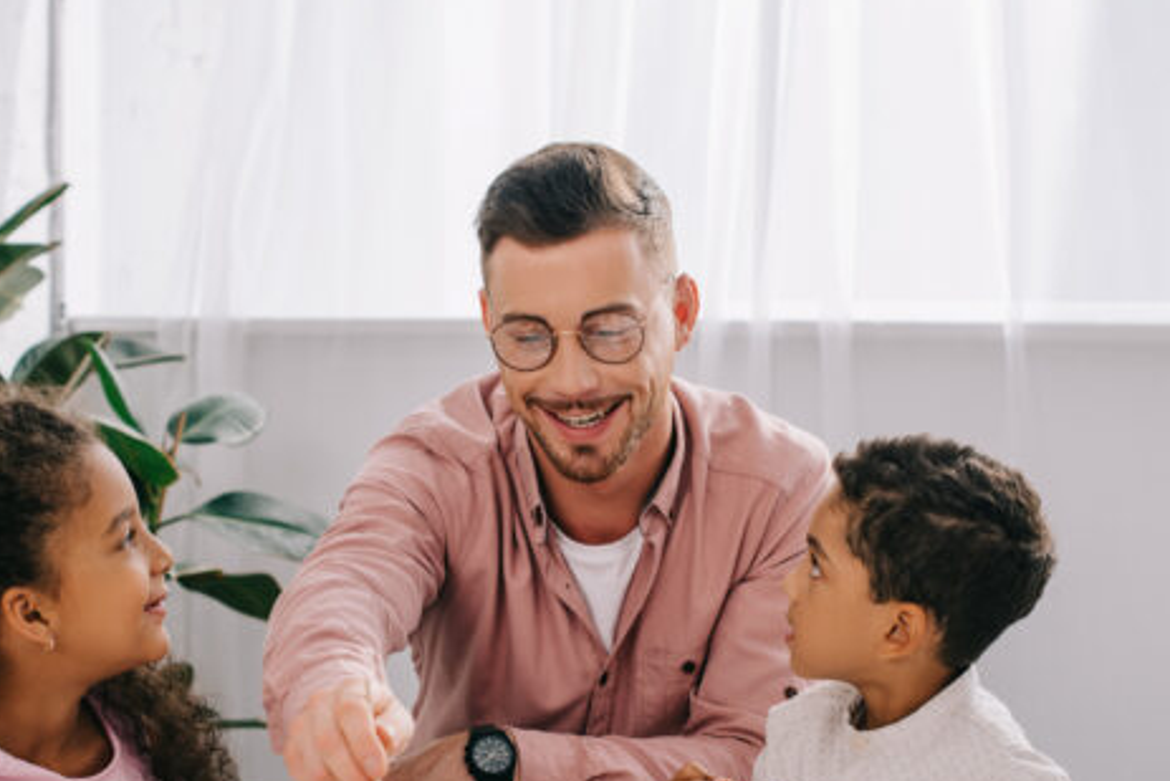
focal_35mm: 83
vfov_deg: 16.4
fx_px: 2698
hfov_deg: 24.4
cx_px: 505
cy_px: 555
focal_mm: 50
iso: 160
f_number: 4
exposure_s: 1/160
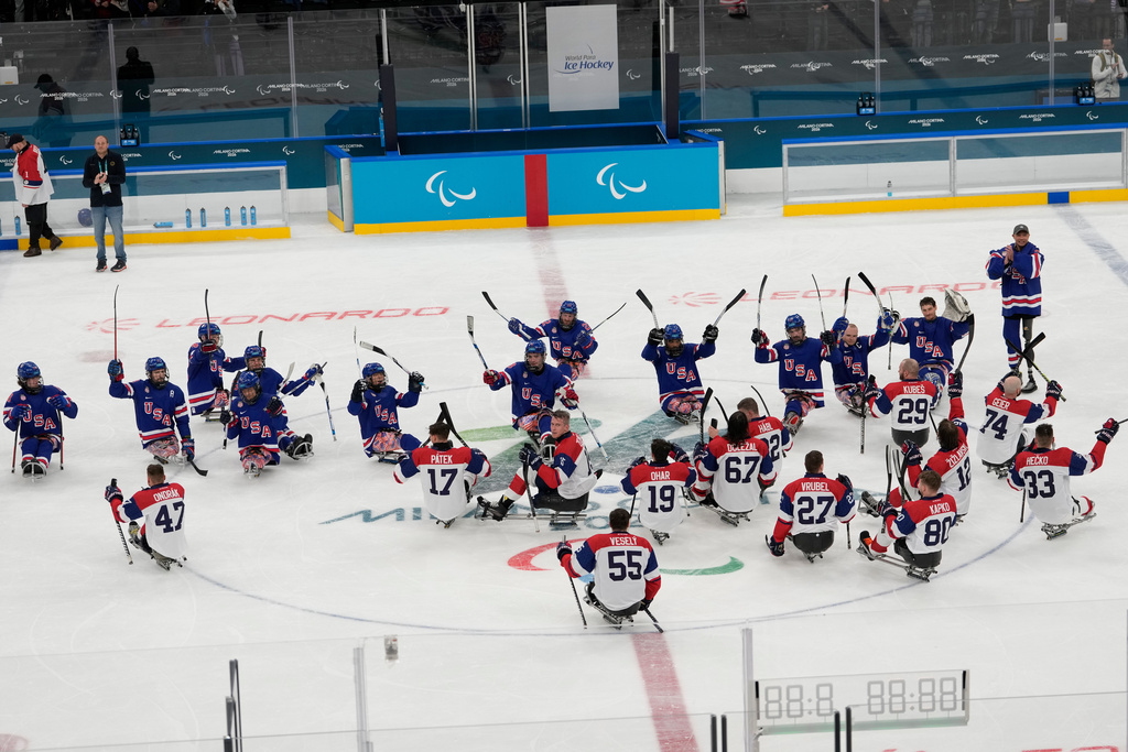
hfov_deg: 18.9
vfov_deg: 12.7
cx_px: 564
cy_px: 376
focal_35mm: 108
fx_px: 3384
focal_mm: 108
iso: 1250
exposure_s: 1/2000
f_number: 3.2
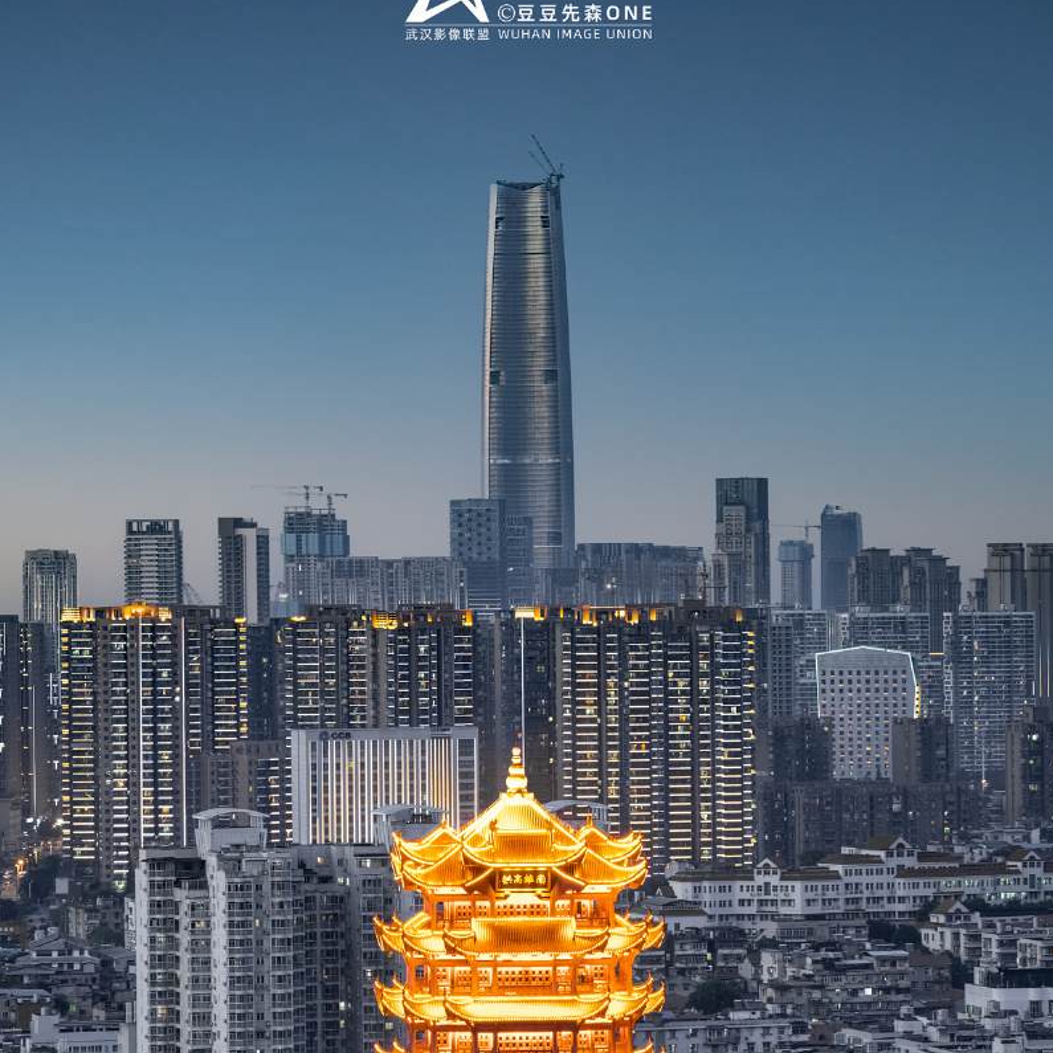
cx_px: 528
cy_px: 726
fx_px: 6092
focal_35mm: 177
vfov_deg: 9.9
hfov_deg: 9.9
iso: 100
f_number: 8
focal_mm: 138
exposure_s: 1.3
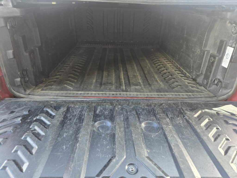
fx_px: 157
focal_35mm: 23
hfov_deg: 73.9
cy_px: 89
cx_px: 118
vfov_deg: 58.9
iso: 80
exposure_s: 1/180
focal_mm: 5.4
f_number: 1.8
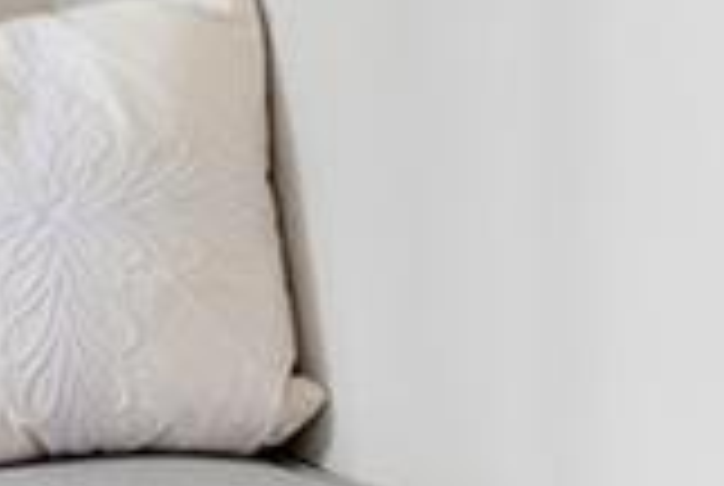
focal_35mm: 222
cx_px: 1057
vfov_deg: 6.1
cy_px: -315
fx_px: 4473
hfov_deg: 9.0
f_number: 8
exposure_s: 1/4
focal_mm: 35
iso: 400
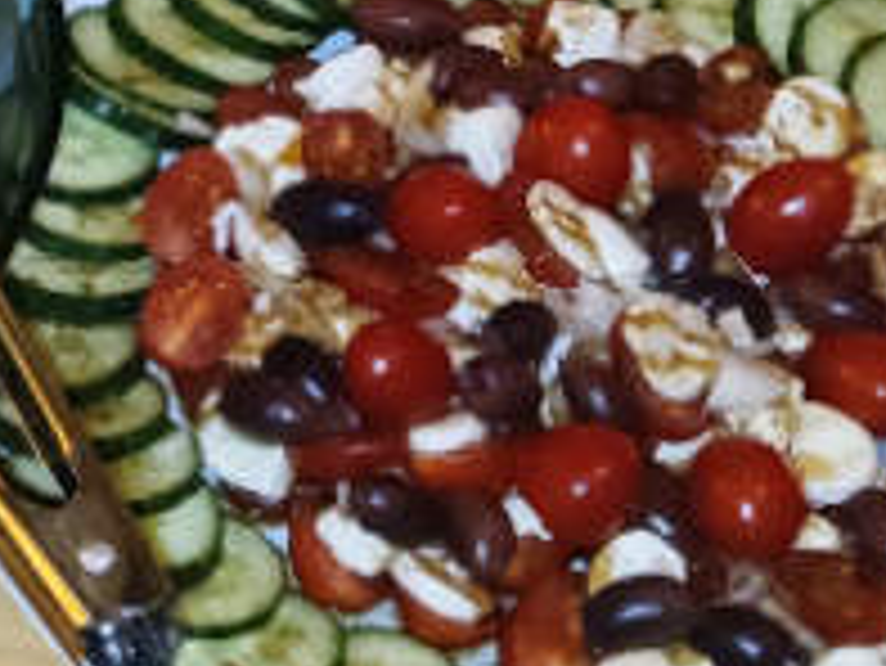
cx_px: -364
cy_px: -292
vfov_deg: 10.9
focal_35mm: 132
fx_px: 3381
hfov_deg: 14.1
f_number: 1.8
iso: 200
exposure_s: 1/50
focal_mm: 4
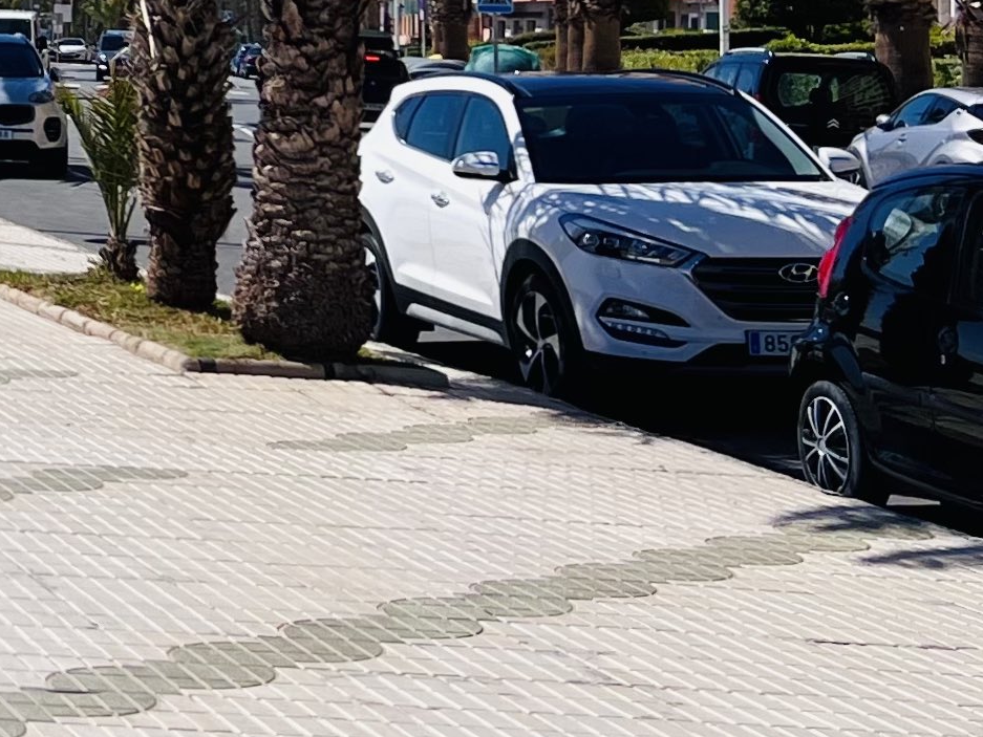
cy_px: -298
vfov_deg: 12.8
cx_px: -811
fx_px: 3153
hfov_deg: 15.2
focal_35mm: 111
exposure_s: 1/6993
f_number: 1.5
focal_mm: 5.7
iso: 50
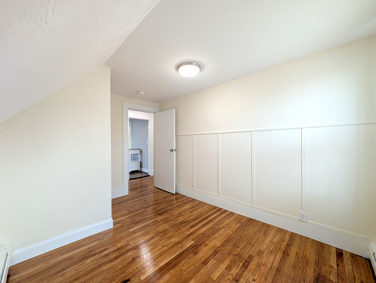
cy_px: 142
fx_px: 131
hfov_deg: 110.5
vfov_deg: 94.6
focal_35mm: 12
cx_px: 188
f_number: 1.95
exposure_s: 1/40
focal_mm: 2.23
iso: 41
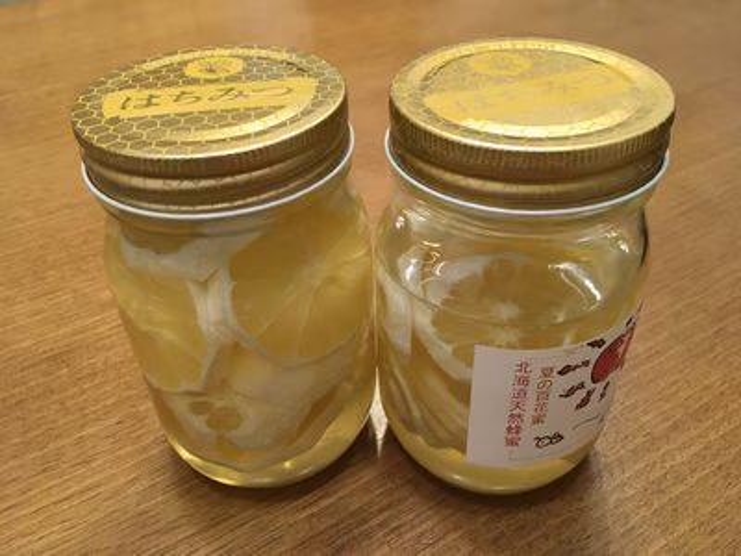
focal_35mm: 29
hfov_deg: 61.7
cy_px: 278
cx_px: 370
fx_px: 621
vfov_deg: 48.2
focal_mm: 4.15
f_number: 2.2
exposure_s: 1/30
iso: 100
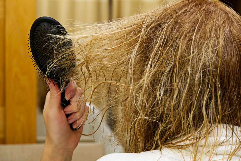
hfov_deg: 21.2
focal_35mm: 96
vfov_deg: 14.3
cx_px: 120
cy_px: 80
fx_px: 643
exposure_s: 1/200
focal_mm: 64
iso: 250
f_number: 5.6
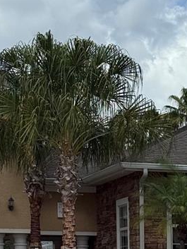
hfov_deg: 9.0
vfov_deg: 11.7
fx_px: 1173
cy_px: 353
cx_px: 243
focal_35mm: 163
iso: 64
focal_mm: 6.76
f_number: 1.78
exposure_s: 1/4878
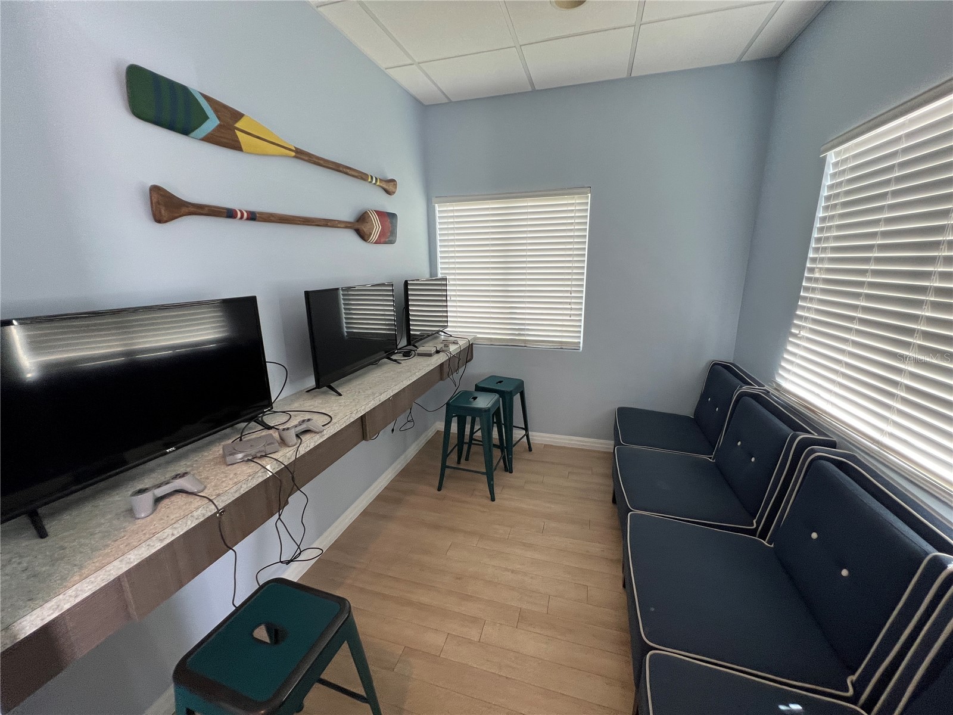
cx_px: 476
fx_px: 358
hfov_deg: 106.2
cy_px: 358
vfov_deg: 89.9
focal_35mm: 13
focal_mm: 1.57
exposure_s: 1/120
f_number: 1.8
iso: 100
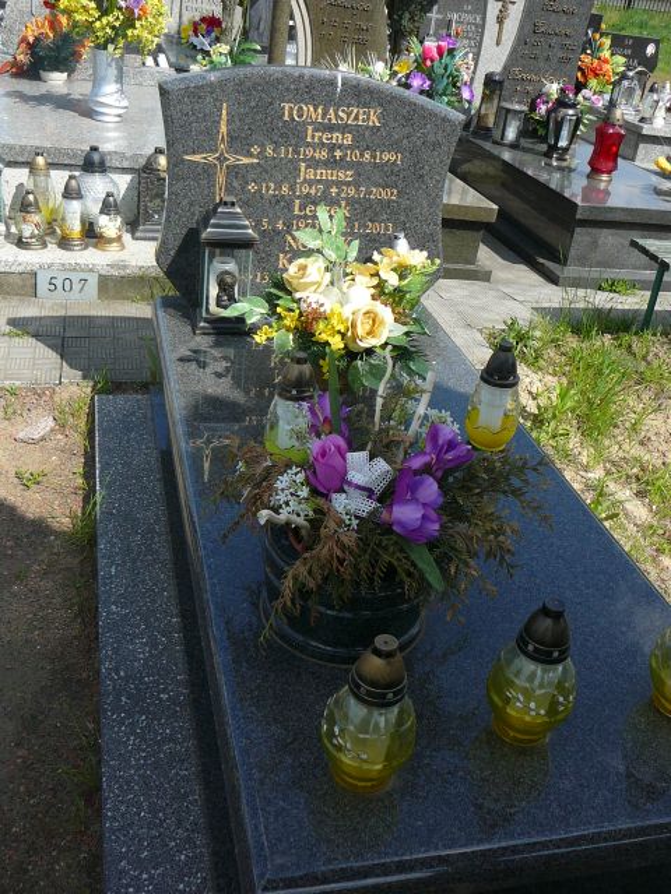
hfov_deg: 40.7
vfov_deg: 52.6
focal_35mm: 35
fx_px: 905
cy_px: 447
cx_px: 336
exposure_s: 1/320
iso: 80
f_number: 5
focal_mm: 5.2
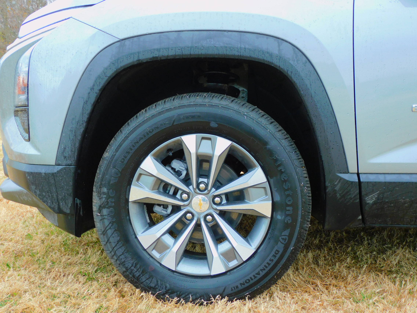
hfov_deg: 42.1
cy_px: 156
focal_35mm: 45
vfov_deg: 32.2
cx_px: 208
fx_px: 542
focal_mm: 8.1
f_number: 4
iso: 125
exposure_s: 1/80
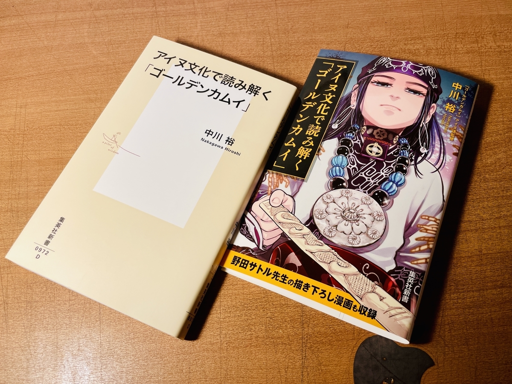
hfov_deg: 67.3
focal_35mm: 26
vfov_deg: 53.1
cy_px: 192
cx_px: 256
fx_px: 385
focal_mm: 4.2
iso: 50
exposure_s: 1/120
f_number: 1.6
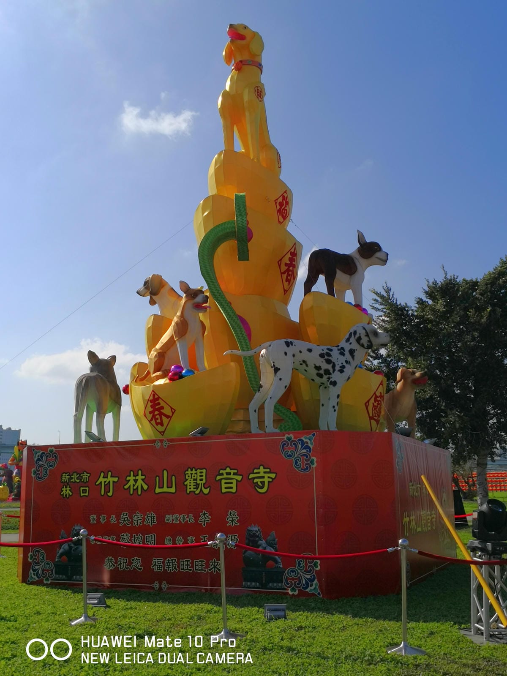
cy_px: 338
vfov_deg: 55.4
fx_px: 644
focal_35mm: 33
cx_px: 254
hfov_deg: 42.9
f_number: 4
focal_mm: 3.95
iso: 50
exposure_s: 1/5814
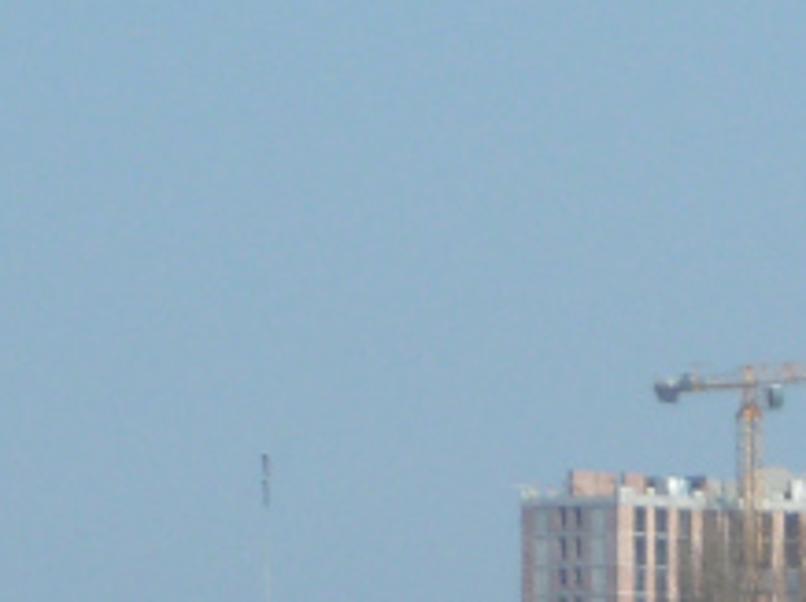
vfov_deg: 1.9
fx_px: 17793
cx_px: 1974
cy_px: 1427
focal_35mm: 765
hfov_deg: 2.6
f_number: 4.4
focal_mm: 21
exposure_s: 1/500
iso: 80
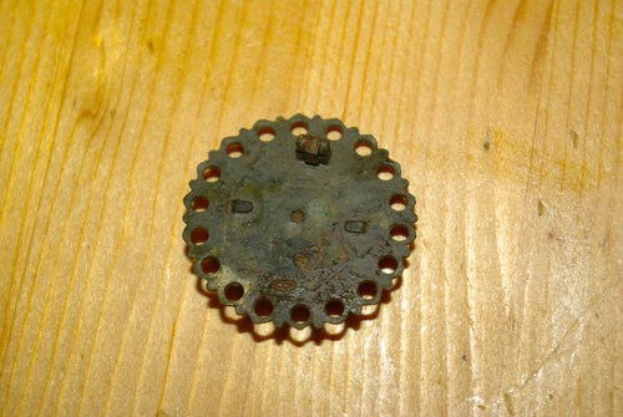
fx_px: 1430
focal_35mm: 82
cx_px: 312
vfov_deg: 16.6
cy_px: 208
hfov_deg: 24.6
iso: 400
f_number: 8
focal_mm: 55
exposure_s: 1/60
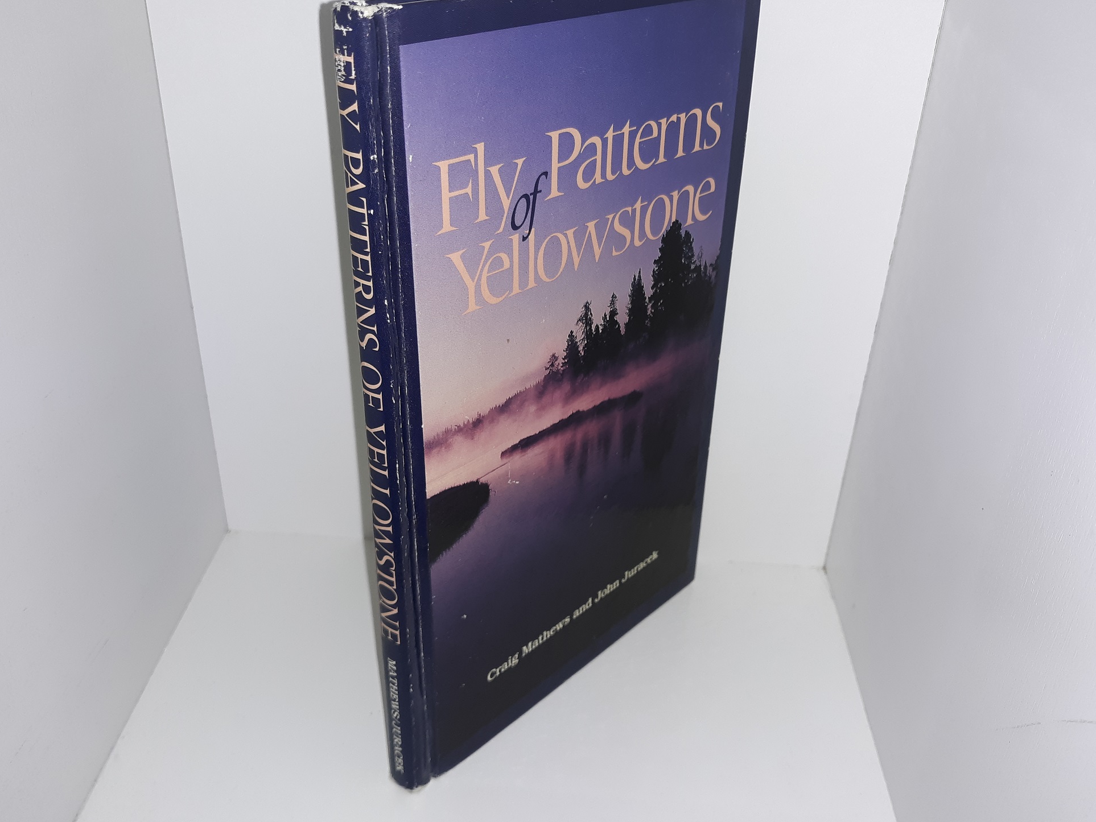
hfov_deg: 60.0
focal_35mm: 30
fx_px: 950
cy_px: 395
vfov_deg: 46.8
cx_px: 545
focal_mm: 3.7
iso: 40
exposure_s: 1/125
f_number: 1.7
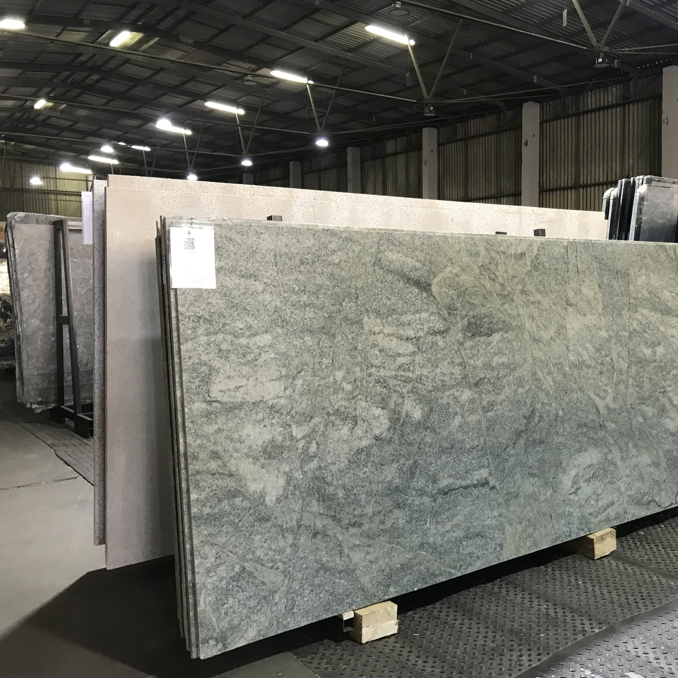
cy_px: 339
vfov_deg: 48.5
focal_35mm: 34
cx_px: 465
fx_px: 753
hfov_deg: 47.5
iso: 64
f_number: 1.8
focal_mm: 3.99
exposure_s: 1/17
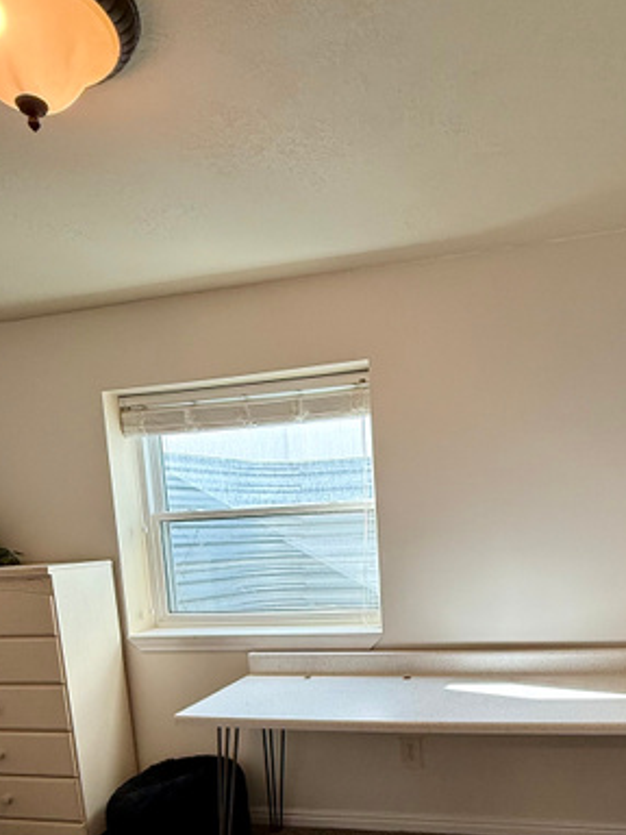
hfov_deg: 49.1
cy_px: 639
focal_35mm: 28
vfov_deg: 59.6
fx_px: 675
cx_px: 402
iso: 125
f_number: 2.2
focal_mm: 2.22
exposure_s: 1/120
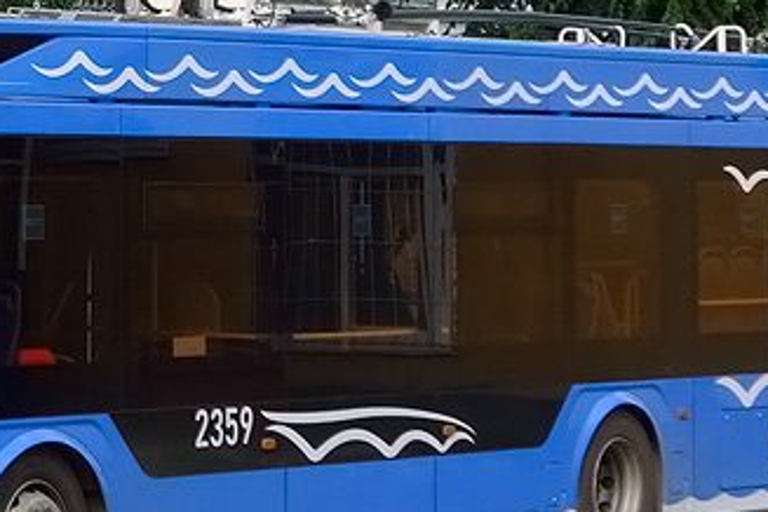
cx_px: -200
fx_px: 3136
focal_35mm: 147
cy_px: -49
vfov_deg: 9.2
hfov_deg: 13.5
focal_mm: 14.75
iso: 125
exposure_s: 1/500
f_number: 4
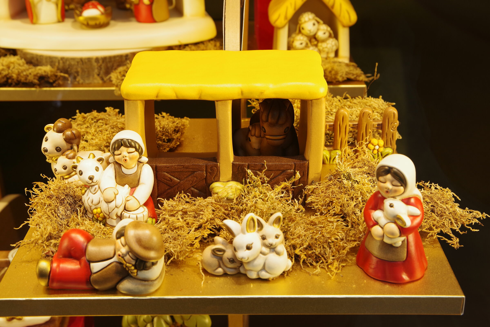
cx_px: 245
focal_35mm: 58
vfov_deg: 23.4
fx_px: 790
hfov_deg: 34.5
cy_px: 164
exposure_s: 1/40
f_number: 11
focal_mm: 58
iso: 400
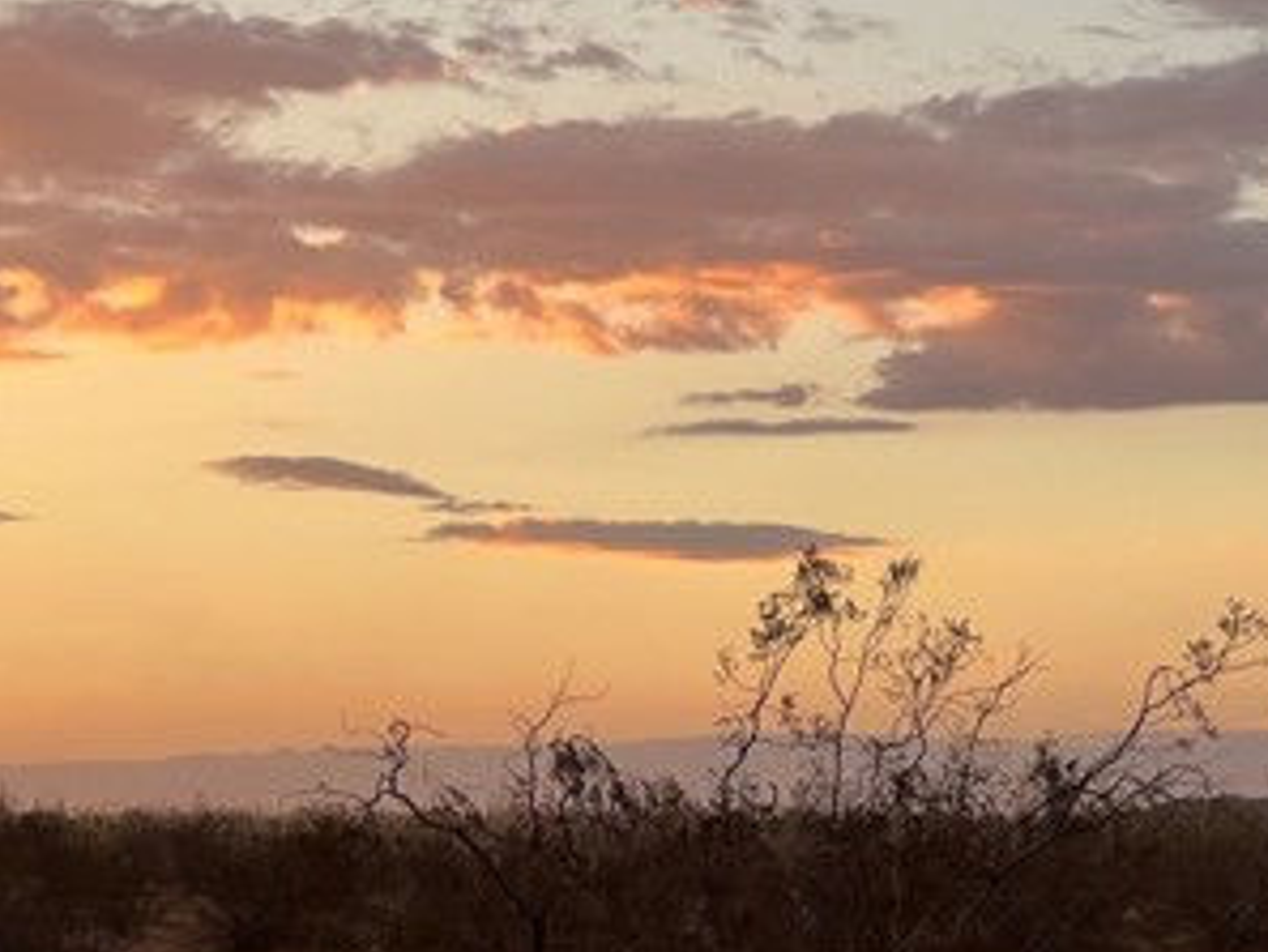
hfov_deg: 11.9
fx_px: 6083
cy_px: 593
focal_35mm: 166
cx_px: 747
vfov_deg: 8.9
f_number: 2.8
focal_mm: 9
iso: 32
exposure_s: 1/155
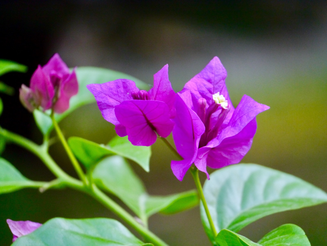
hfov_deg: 6.6
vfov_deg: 5.0
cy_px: 123
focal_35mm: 300
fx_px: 2835
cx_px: 164
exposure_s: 1/100
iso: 1600
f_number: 5.6
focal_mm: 150
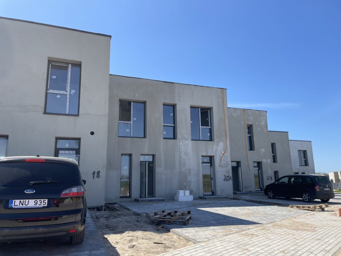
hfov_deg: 67.3
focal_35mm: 26
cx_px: 170
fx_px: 256
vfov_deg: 53.1
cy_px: 128
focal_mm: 4.2
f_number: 1.6
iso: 32
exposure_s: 1/2817
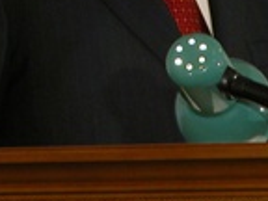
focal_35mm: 893
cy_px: -60
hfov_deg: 2.2
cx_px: 109
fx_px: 6914
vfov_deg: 1.7
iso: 200
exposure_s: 1/23.7
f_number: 4.2
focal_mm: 71.2
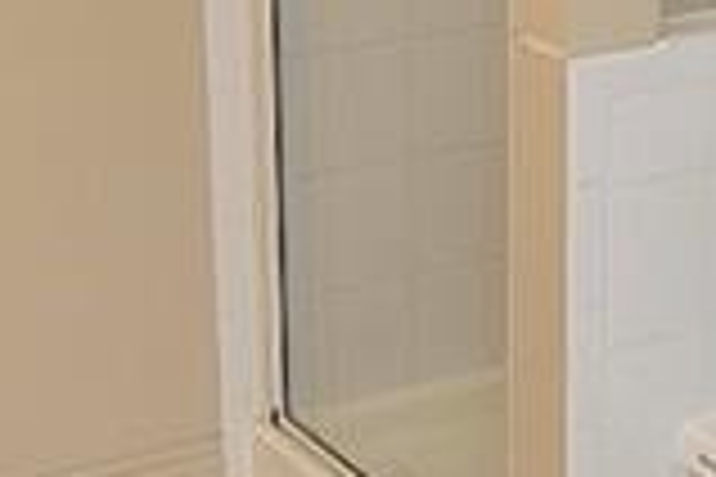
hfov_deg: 19.8
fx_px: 2048
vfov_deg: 13.2
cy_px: 119
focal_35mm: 103
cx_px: 324
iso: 500
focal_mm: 16
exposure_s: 1/60
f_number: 6.3
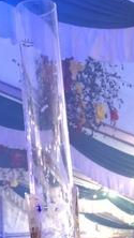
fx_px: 555
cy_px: 176
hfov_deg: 13.8
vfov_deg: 24.0
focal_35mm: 88
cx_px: 59
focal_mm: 3.99
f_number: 1.8
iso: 800
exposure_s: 1/17
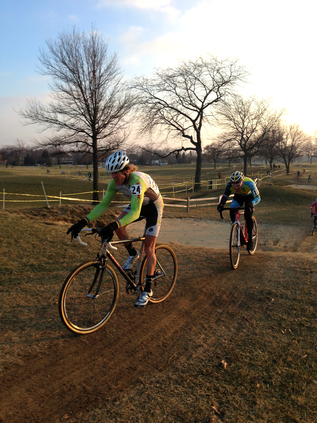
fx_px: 403
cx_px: 158
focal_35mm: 33
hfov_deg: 42.9
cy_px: 212
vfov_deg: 55.4
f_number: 2.4
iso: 50
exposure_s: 1/475
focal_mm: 4.13
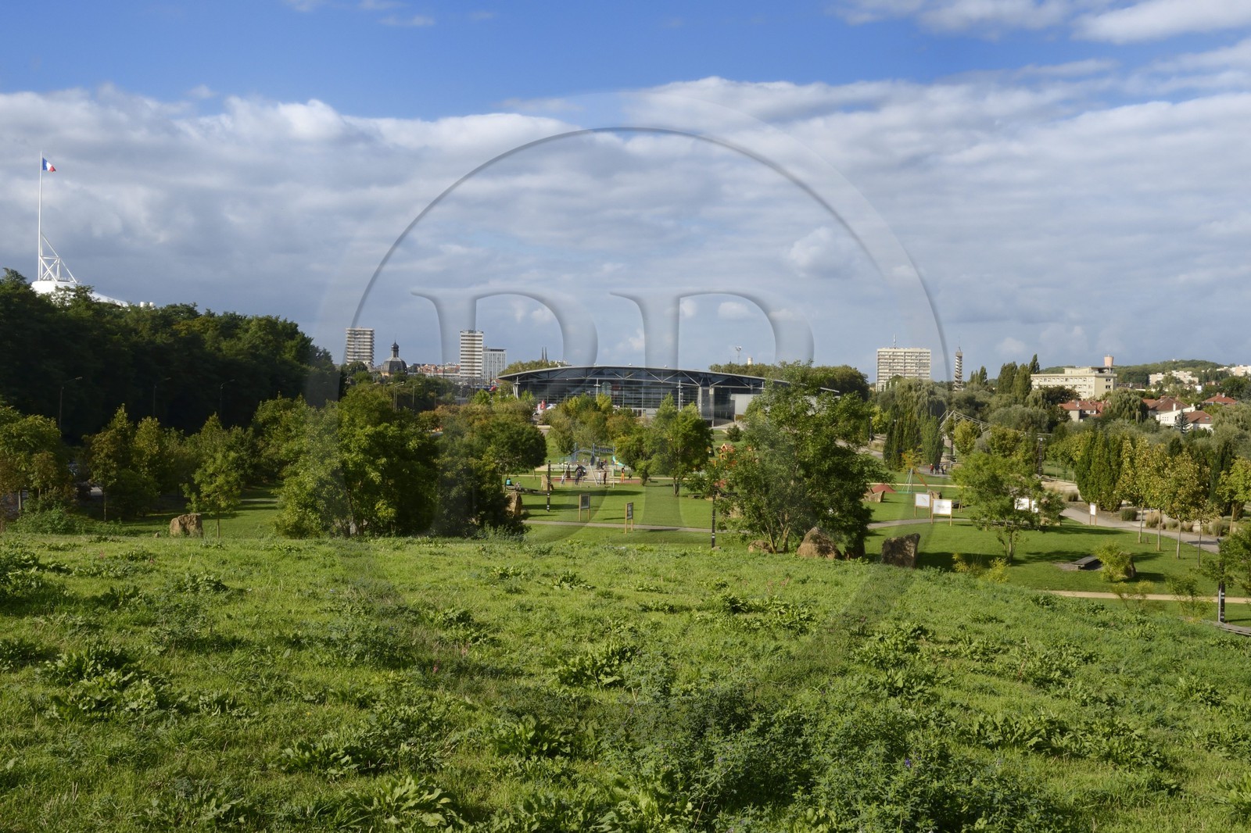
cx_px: 626
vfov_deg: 35.0
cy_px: 416
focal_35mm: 38
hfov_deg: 50.7
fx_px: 1320
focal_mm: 38
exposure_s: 1/320
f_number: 22
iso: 800
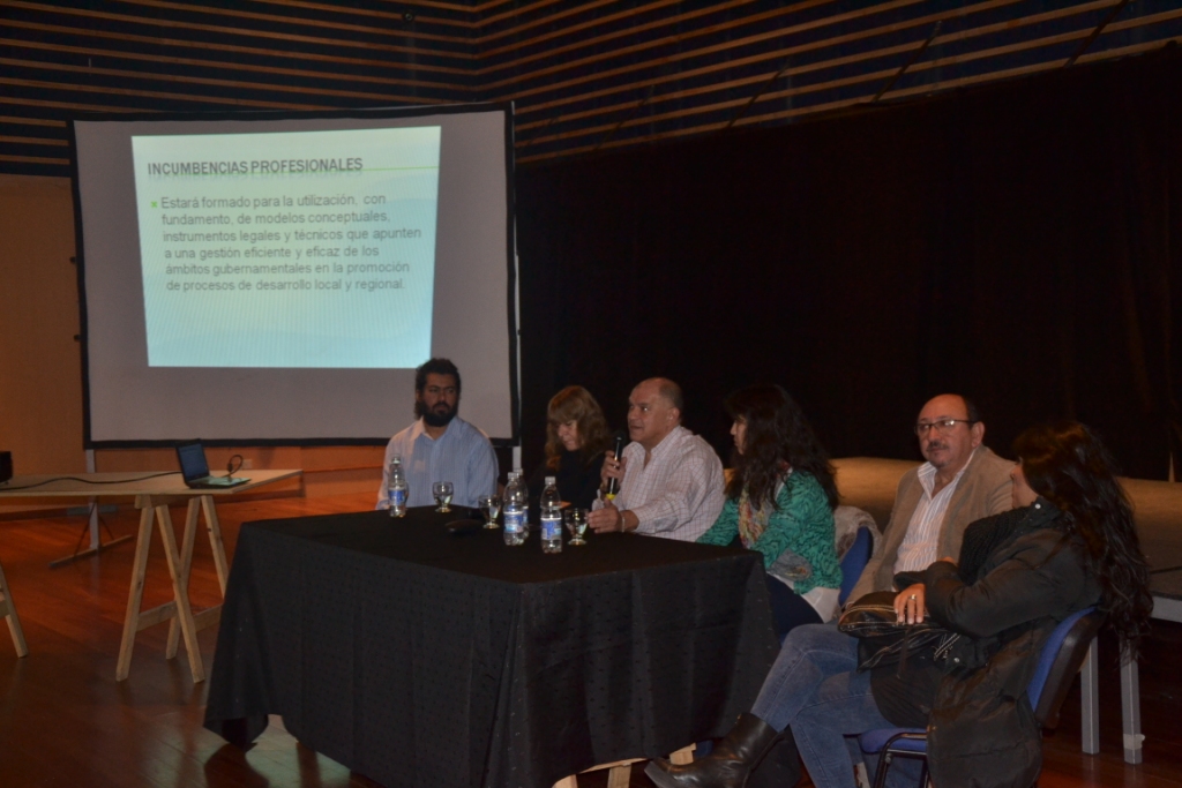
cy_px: 394
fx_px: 1576
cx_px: 591
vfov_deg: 28.1
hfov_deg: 41.1
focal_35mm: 48
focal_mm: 32
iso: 800
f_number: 4.2
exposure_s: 1/30
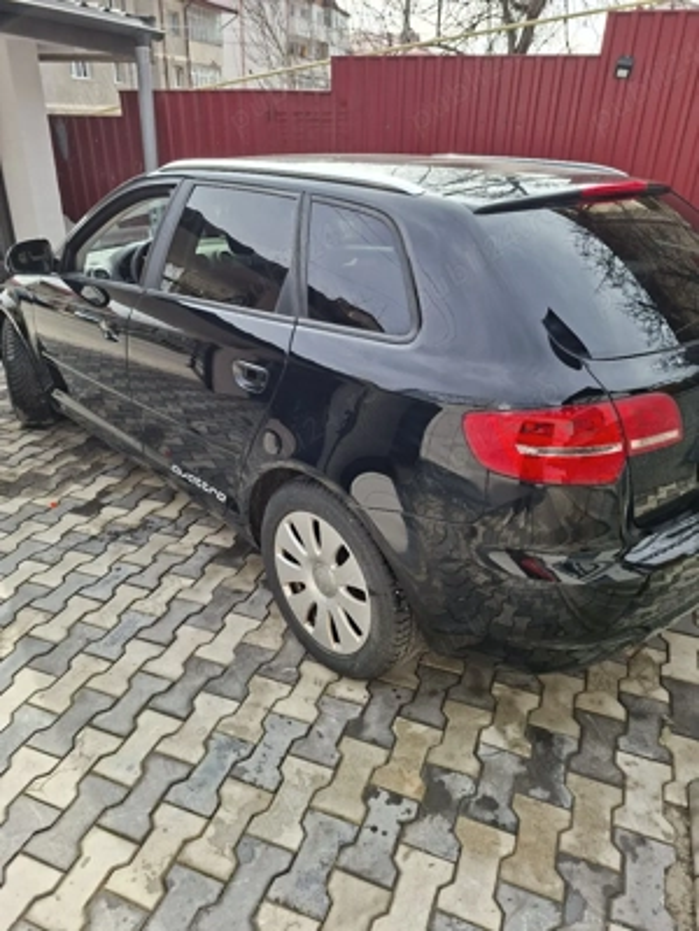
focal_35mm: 23
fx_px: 619
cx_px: 350
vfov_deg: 73.9
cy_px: 466
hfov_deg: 58.9
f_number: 1.8
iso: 50
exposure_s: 1/769
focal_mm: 5.54
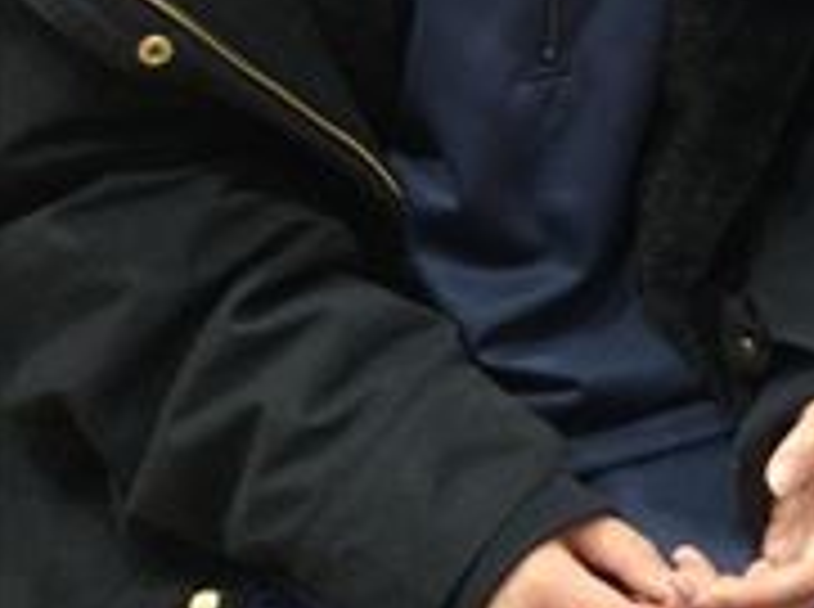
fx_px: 2417
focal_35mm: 103
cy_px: -320
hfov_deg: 16.7
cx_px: 1345
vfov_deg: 13.4
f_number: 2.4
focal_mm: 3.3
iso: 64
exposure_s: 1/30
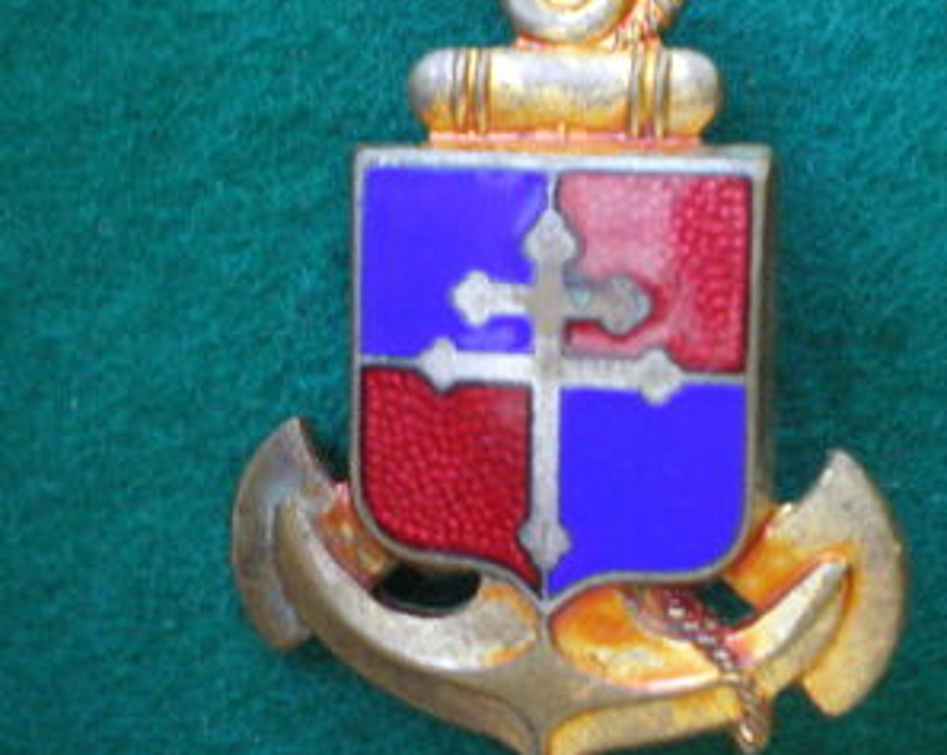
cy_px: 347
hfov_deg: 31.4
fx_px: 1680
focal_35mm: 60
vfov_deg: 25.3
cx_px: 561
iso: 400
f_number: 3.1
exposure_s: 1/10
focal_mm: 6.3
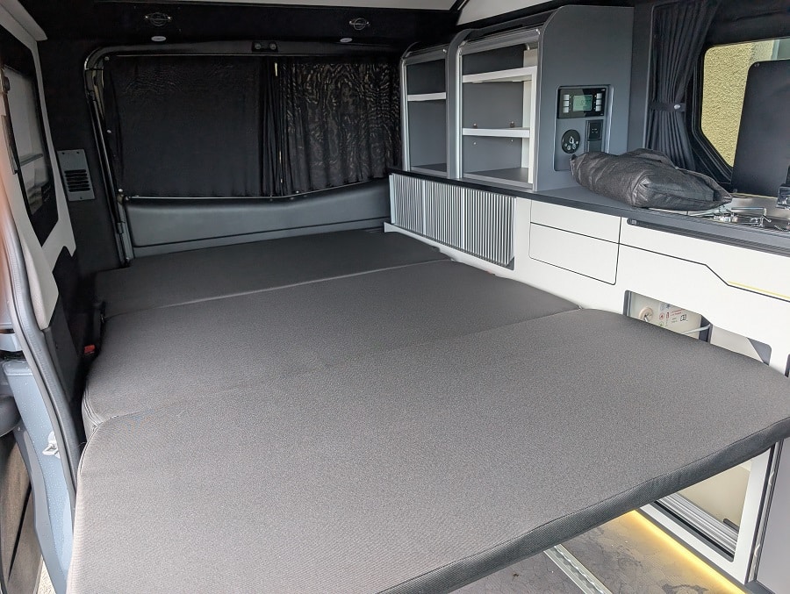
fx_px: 548
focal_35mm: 24
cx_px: 395
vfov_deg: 56.9
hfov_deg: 71.5
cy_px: 297
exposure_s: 1/44.5
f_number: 1.68
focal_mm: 6.9
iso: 51
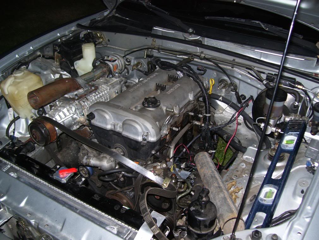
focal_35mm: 36
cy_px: 120
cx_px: 160
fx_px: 332
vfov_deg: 39.7
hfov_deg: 51.3
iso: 80
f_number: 2.7
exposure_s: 1/60
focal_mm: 6
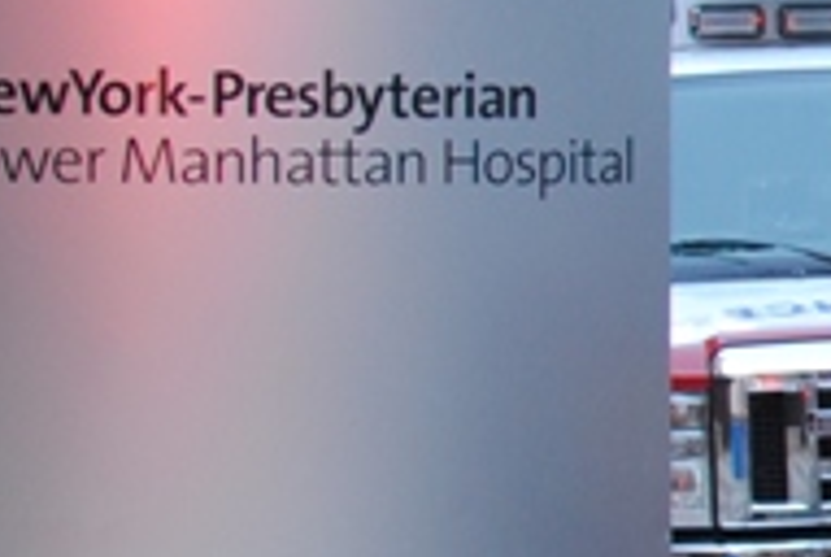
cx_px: 1810
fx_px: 3930
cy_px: 296
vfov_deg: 8.1
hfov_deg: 10.7
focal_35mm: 170
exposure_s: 1/60
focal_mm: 18
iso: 200
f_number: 4
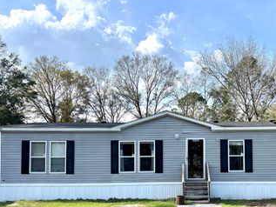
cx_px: 189
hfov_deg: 44.9
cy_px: 155
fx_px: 327
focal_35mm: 41
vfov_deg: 34.4
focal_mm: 5.96
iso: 50
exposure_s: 1/1912
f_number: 1.6
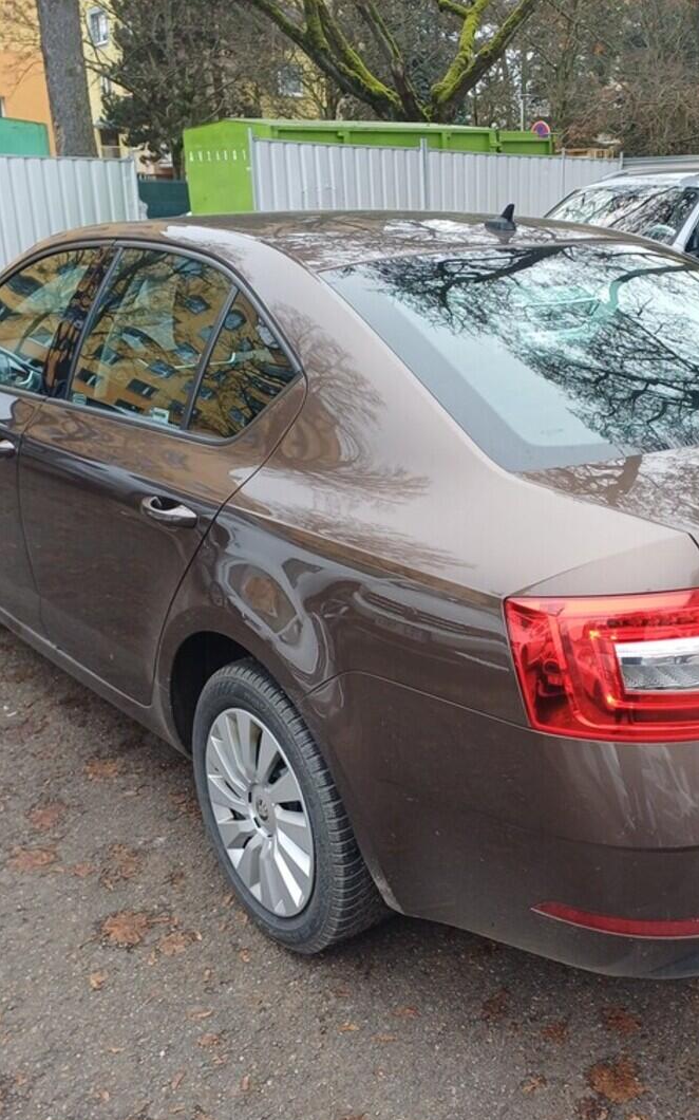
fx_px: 1098
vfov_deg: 54.0
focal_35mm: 36
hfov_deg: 34.8
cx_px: 489
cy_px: 570
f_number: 1.8
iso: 50
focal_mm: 4.65
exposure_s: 1/100
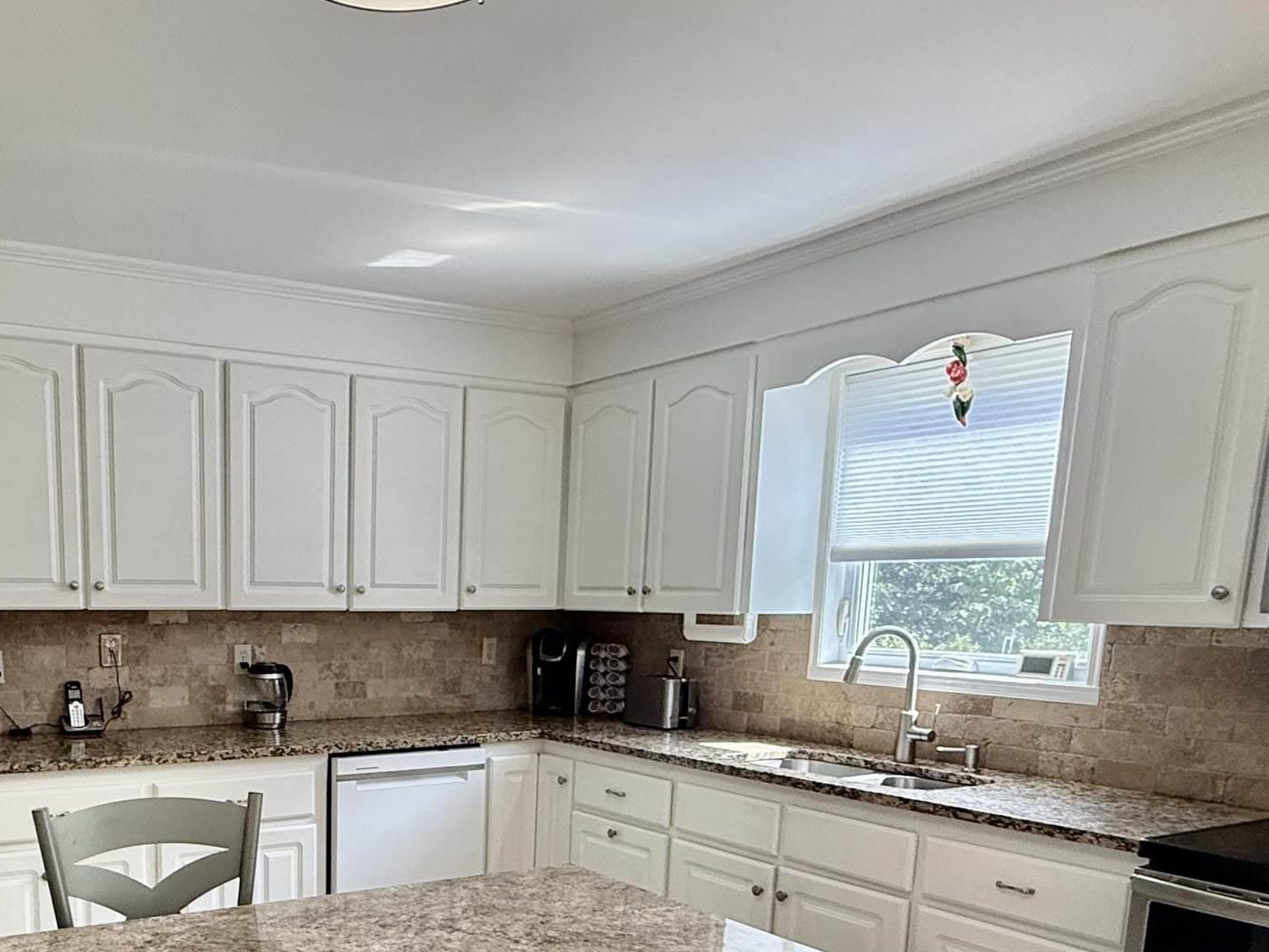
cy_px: 788
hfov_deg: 55.9
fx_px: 1137
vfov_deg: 43.0
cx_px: 342
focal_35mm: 31
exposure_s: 1/120
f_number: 2.2
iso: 160
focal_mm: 2.22
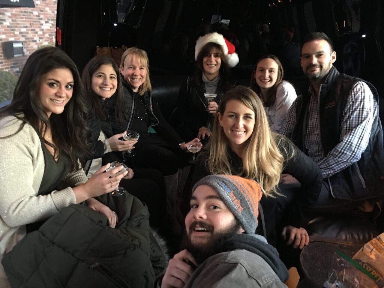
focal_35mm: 29
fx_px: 322
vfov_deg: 48.2
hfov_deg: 61.7
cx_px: 192
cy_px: 144
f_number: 2.2
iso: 125
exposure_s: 1/4
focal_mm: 4.15
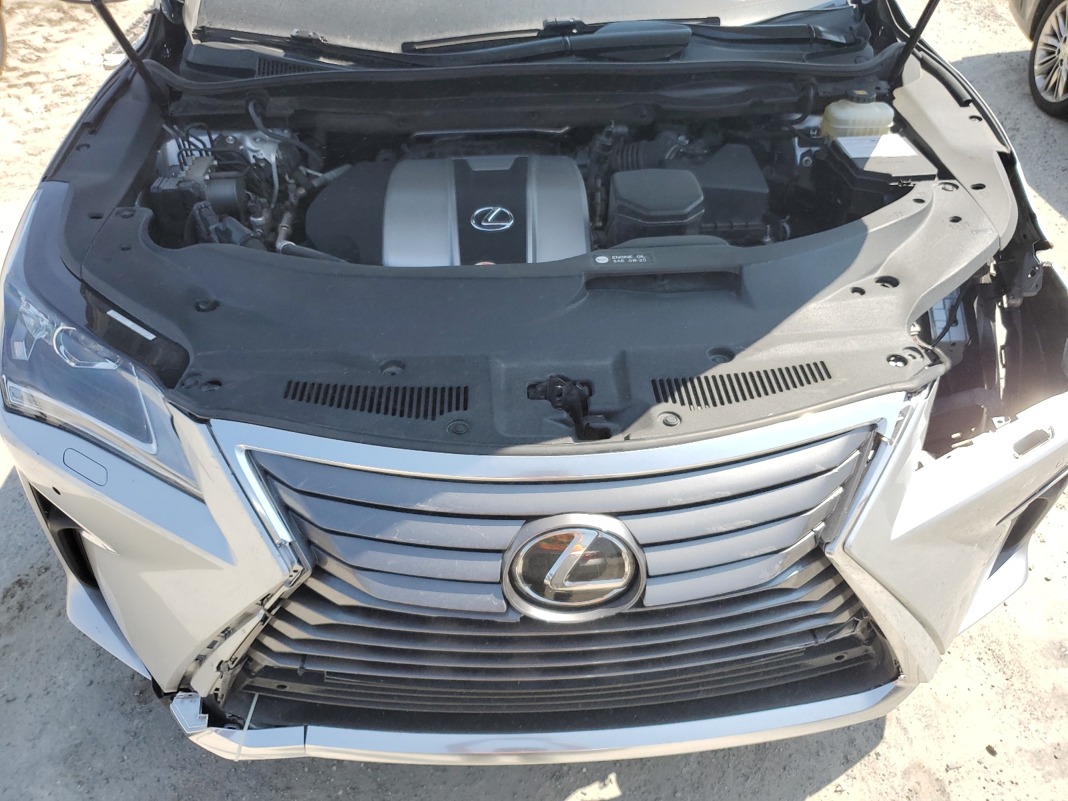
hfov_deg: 67.3
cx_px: 534
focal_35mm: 26
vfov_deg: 53.1
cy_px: 400
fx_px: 802
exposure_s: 1/1250
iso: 50
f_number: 1.5
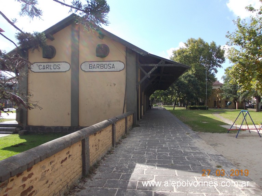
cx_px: 131
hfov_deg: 63.5
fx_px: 212
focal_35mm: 28
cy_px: 98
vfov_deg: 49.7
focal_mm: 4
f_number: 5.4
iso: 80
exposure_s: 1/200
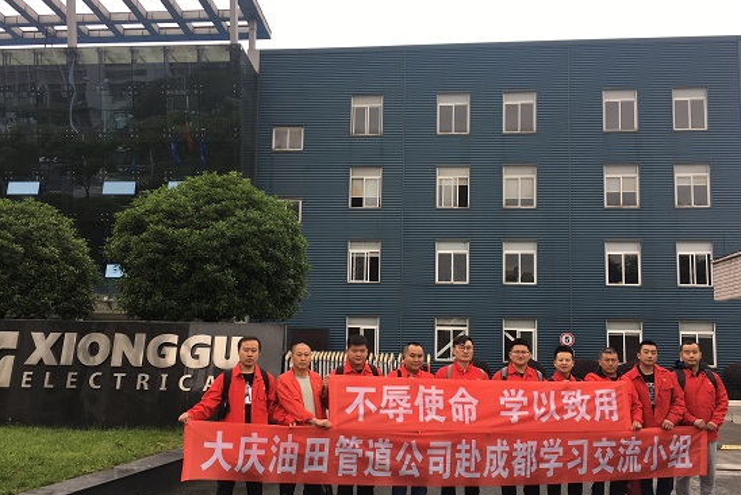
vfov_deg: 40.0
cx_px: 357
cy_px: 275
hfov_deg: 57.2
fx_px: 680
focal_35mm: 33
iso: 25
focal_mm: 4.15
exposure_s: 1/291
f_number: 2.2
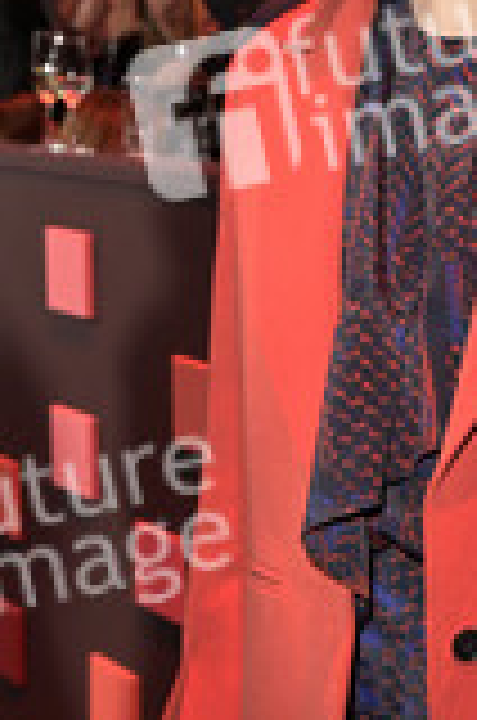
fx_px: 1597
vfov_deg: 25.4
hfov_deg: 16.6
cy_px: 320
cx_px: 490
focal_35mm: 80
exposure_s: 1/40
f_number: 4.5
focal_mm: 32
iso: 1000
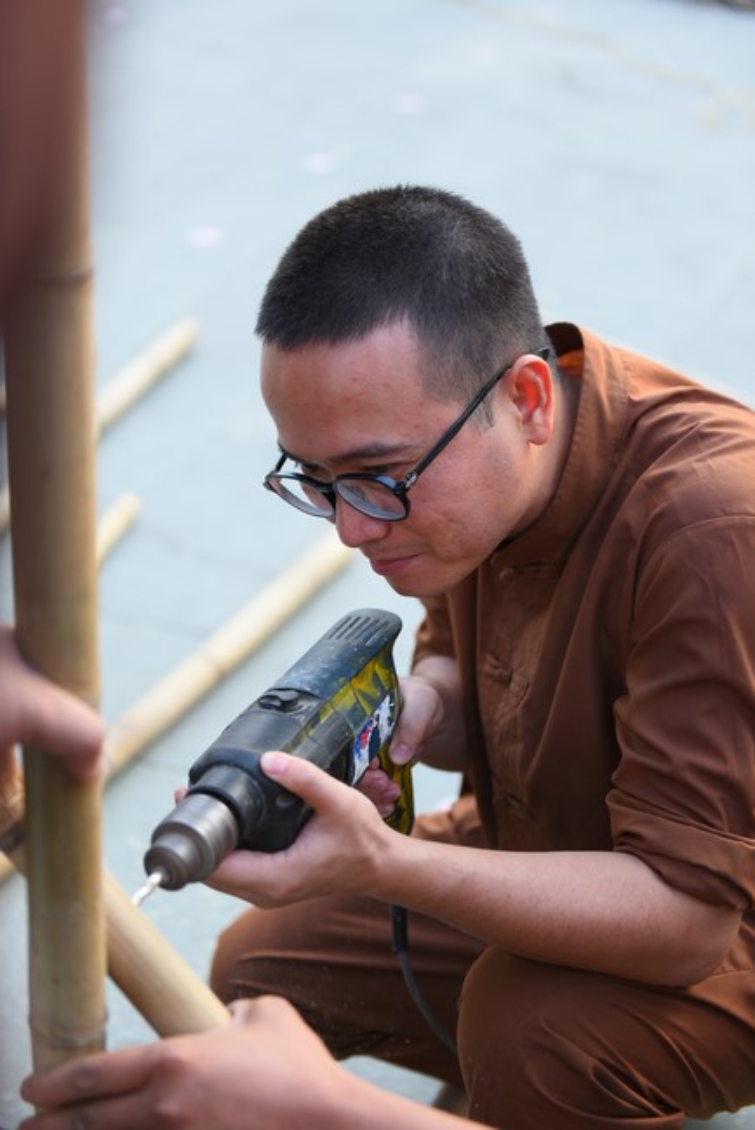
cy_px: 565
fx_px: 1948
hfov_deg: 21.9
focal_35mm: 62
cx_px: 378
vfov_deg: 32.4
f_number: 2.8
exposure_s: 1/160
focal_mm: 62
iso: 160
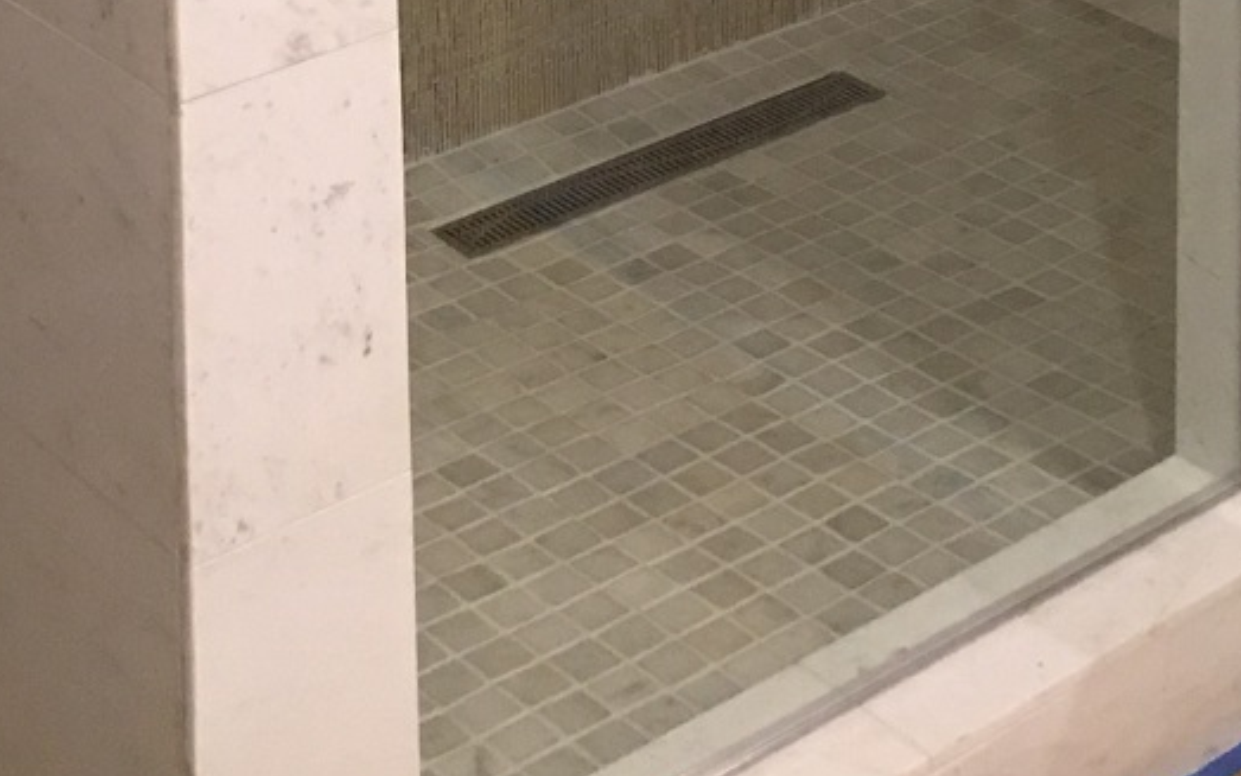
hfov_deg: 22.1
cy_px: -755
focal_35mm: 94
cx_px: 707
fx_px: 3180
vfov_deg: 12.4
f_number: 2.2
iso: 64
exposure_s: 1/4
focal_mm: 4.15
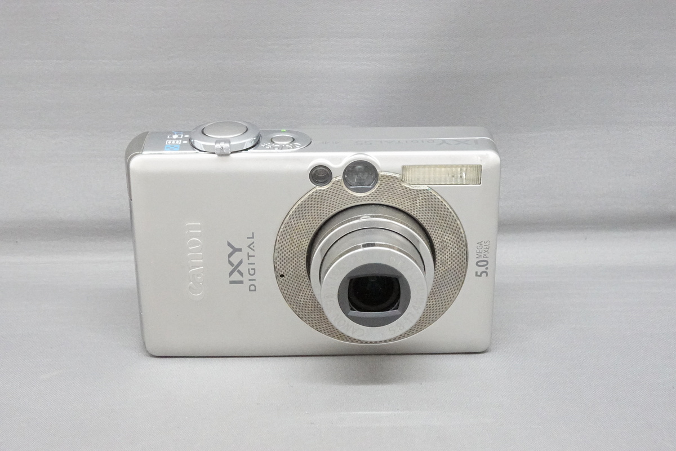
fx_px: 1202
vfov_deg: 21.2
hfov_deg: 31.4
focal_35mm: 64
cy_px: 226
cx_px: 338
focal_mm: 23.39
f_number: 11
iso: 6400
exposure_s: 1/40
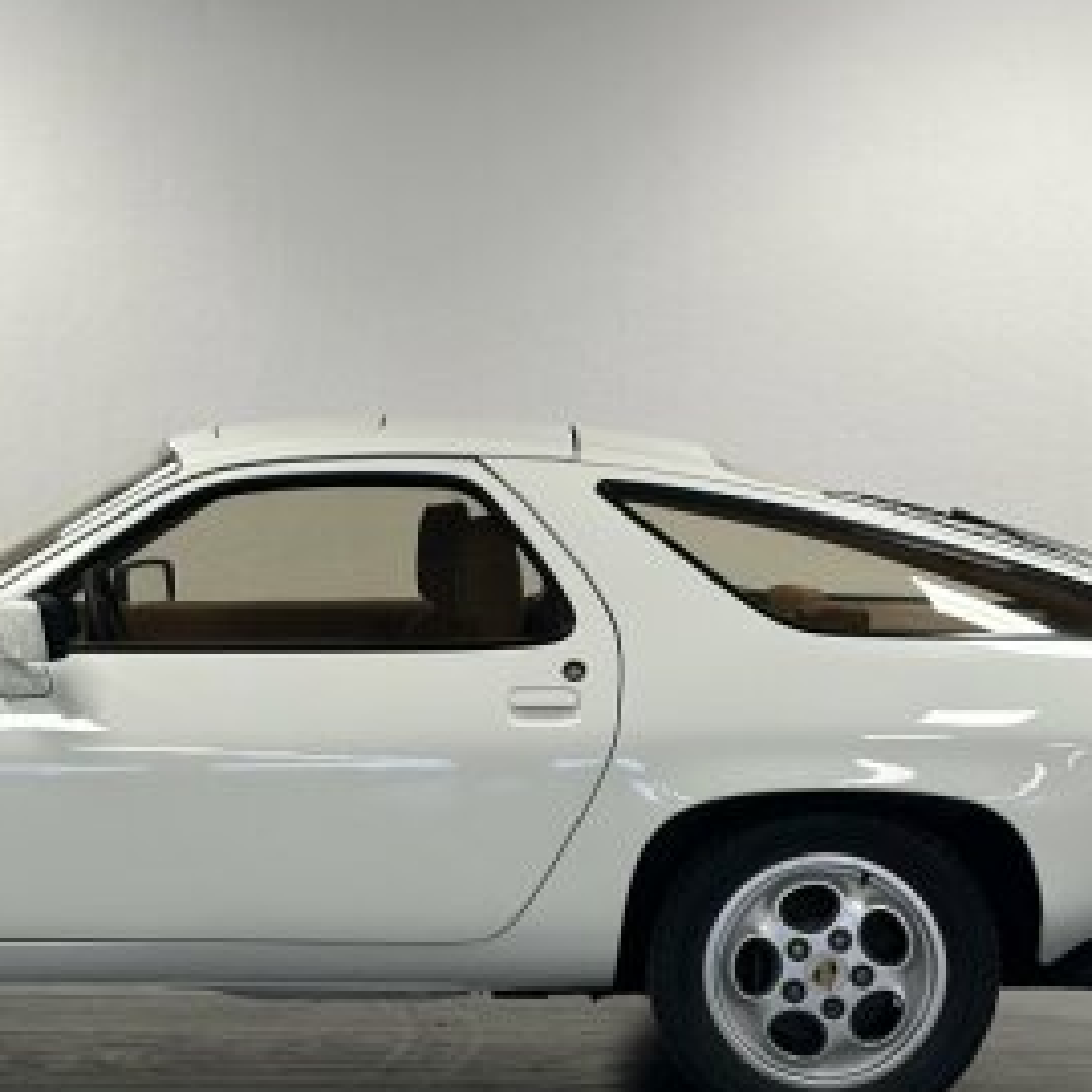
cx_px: 191
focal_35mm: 101
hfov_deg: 17.1
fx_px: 3605
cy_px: 861
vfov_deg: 17.1
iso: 80
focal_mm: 6.86
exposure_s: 1/68
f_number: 1.78
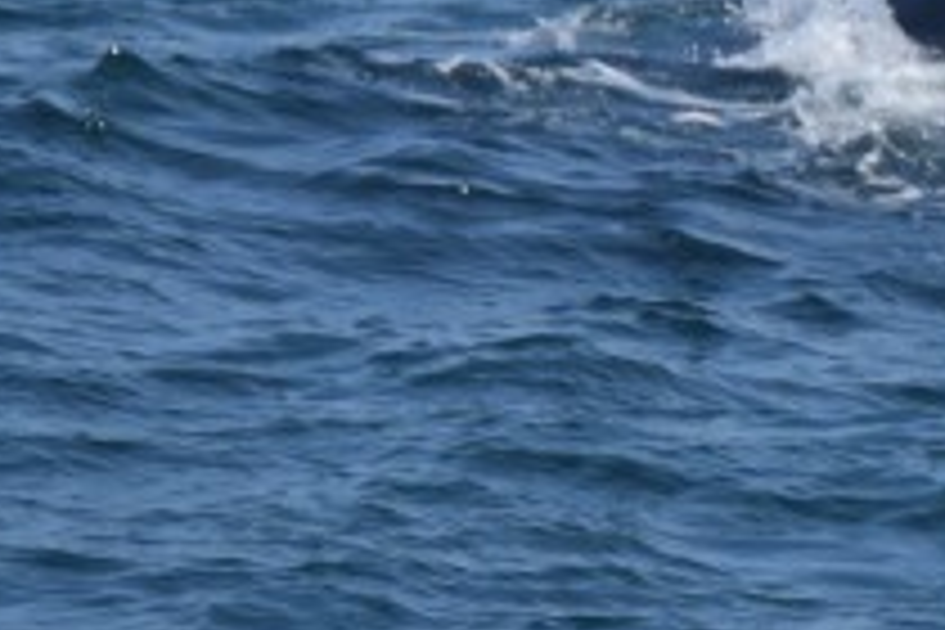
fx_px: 29334
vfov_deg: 1.2
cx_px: 1782
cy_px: -162
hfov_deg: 1.8
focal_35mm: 1118
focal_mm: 145
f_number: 5.6
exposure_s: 1/1600
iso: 200
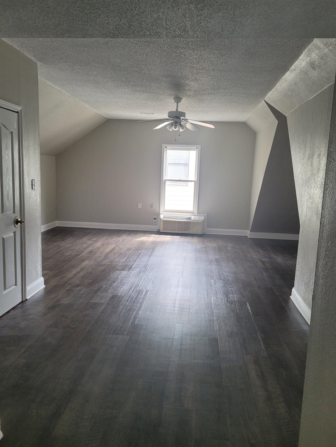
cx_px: 168
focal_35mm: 26
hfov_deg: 53.1
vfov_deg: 67.3
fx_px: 336
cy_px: 224
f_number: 1.8
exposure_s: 1/120
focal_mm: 5.4
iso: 200
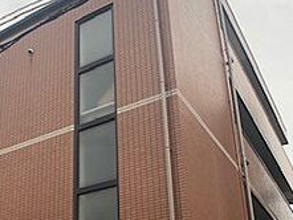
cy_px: 220
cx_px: 98
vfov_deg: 18.9
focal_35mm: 76
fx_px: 644
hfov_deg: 25.5
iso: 20
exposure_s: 1/126
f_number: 1.8
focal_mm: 4
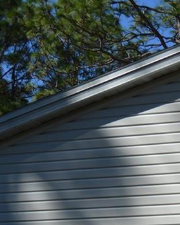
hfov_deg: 9.0
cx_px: 425
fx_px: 1031
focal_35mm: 155
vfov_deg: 11.9
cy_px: 329
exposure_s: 1/320
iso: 100
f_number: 9
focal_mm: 24
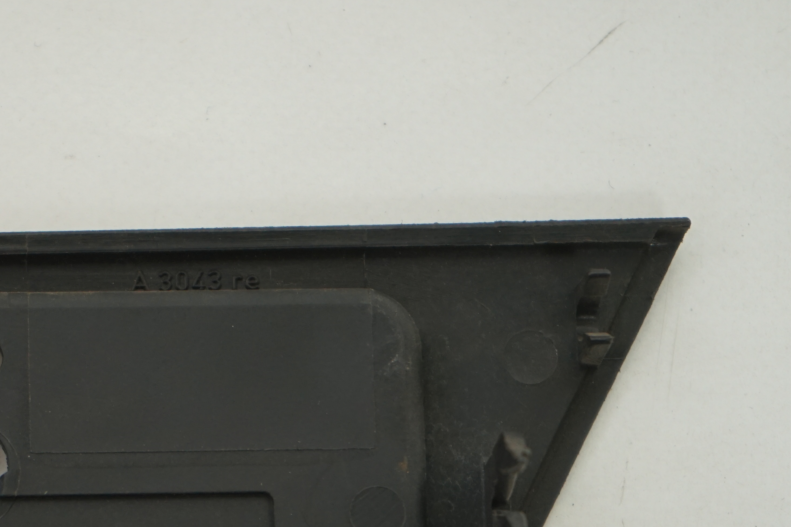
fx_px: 3142
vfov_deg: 9.5
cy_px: 530
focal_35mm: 143
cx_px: 34
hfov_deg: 14.2
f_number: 5.6
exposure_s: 1/160
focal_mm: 70
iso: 640
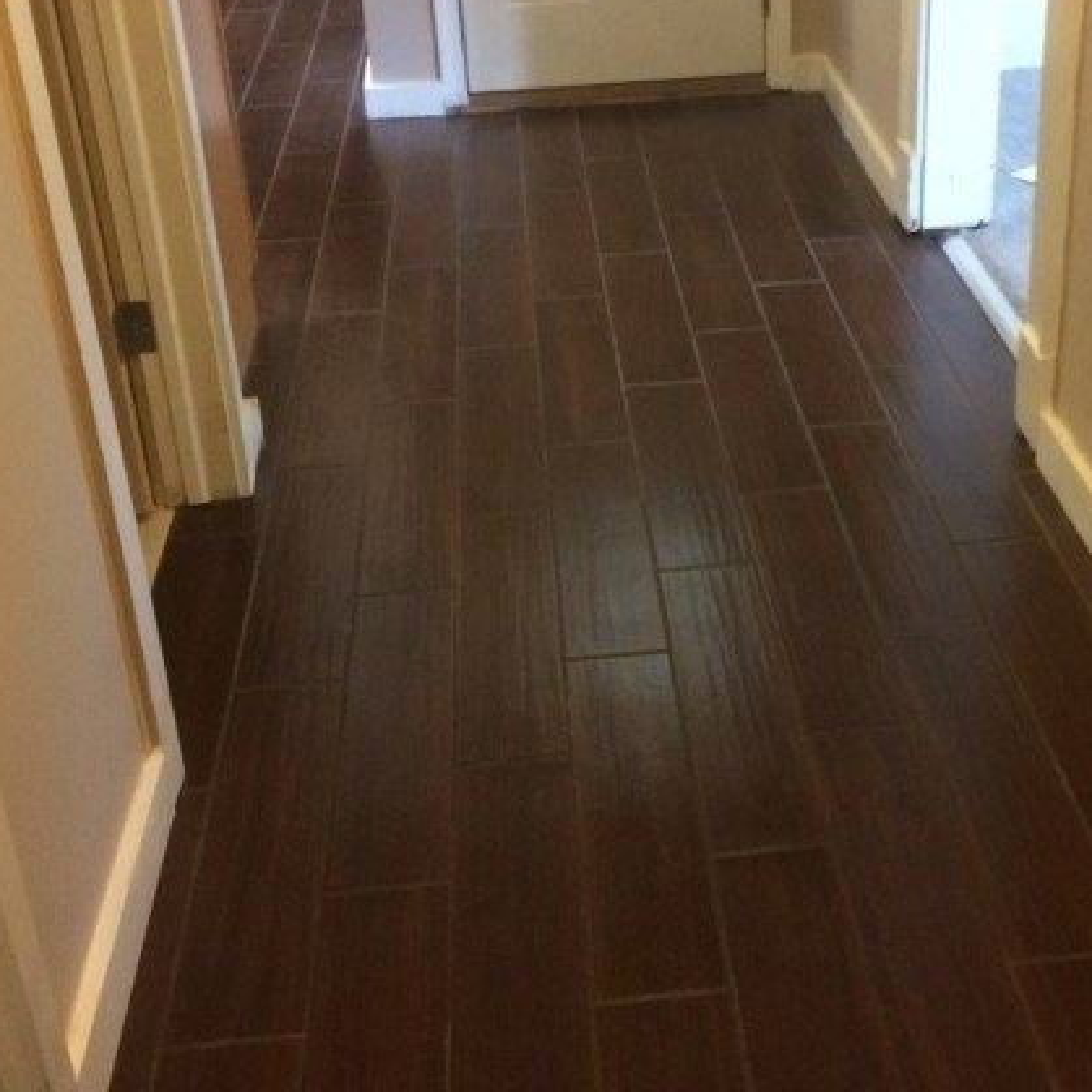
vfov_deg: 35.6
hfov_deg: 35.9
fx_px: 1677
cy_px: 341
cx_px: 657
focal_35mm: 47
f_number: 2.2
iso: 250
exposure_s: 1/17
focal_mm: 4.15
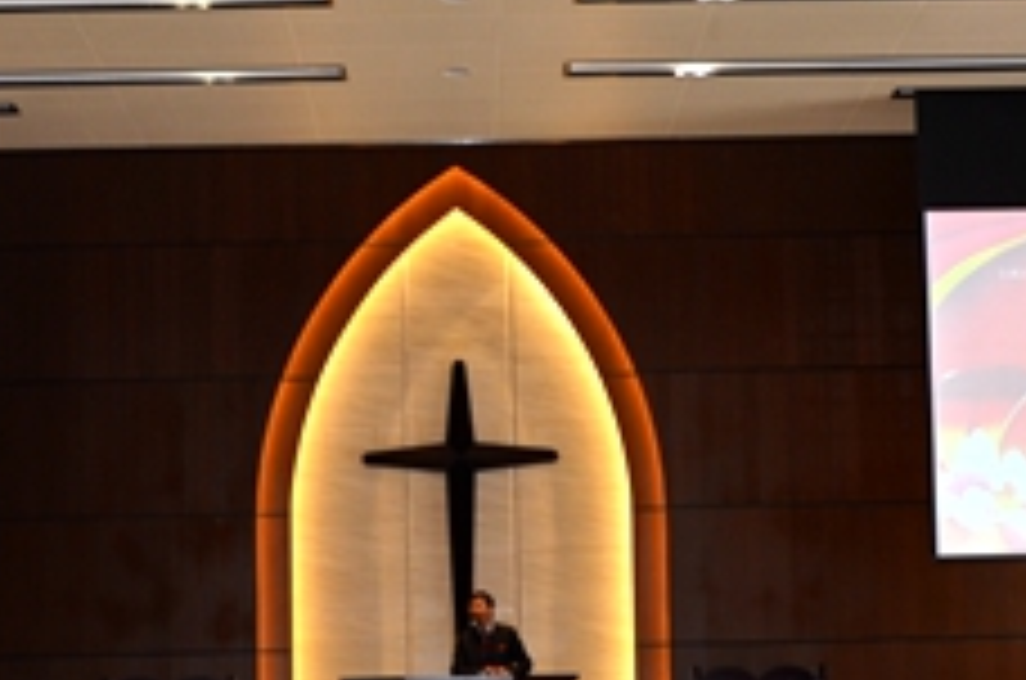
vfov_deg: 16.5
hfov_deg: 24.8
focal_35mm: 82
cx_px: 500
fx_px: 2335
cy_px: 489
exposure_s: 1/60
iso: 250
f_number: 4
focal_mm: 25
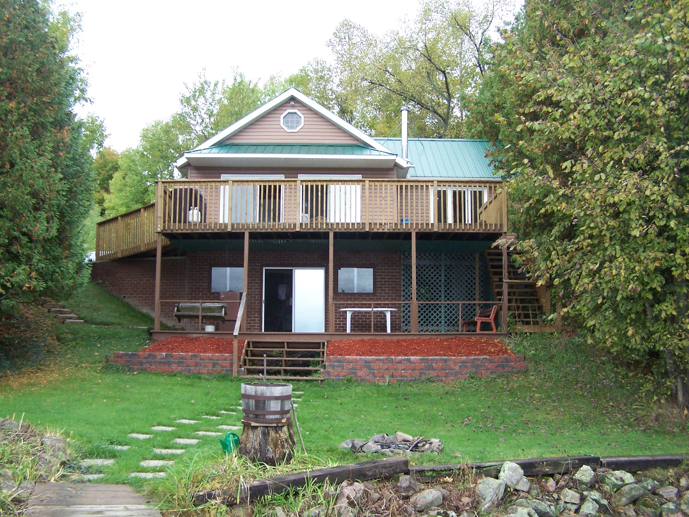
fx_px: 756
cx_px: 344
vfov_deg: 37.7
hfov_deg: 49.0
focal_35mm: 38
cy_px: 258
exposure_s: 1/250
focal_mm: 6.3
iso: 140
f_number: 2.8
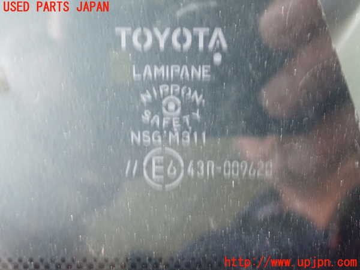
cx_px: 180
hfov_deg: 38.9
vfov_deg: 29.7
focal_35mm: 49
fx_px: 510
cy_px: 135
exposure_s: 1/13
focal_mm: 8.99
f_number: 3.2
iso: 1250
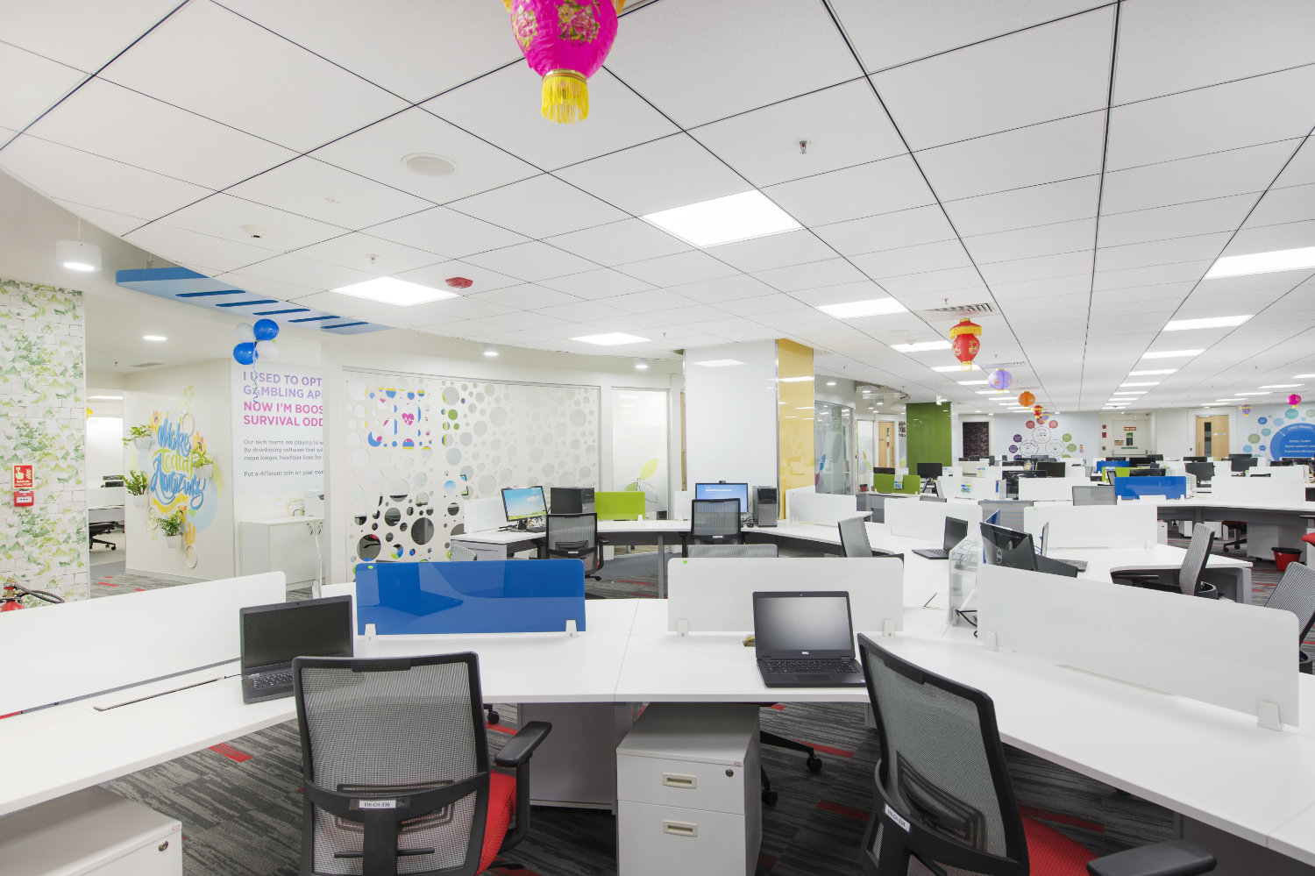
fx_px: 657
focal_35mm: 18
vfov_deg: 67.3
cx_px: 658
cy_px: 438
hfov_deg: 90.0
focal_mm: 18
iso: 400
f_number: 6.3
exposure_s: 1/30
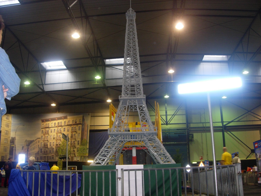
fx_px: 287
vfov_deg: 37.7
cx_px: 130
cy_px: 98
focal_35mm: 38
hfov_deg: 49.0
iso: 125
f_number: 2.8
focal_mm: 7.8
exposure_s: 1/20.1
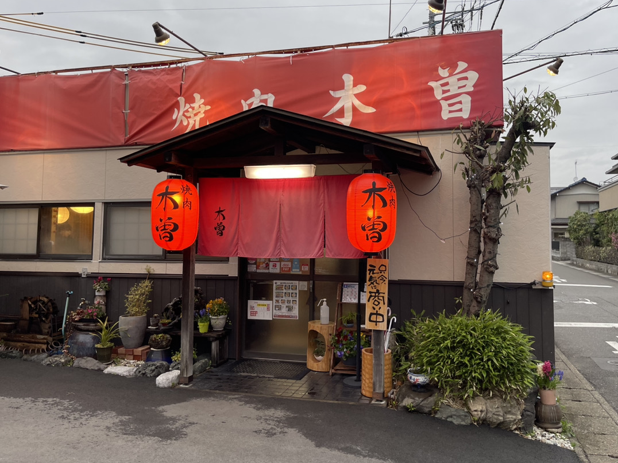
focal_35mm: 29
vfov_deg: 48.1
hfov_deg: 61.6
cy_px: 205
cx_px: 326
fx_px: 518
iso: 80
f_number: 1.6
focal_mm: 5.1
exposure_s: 1/120
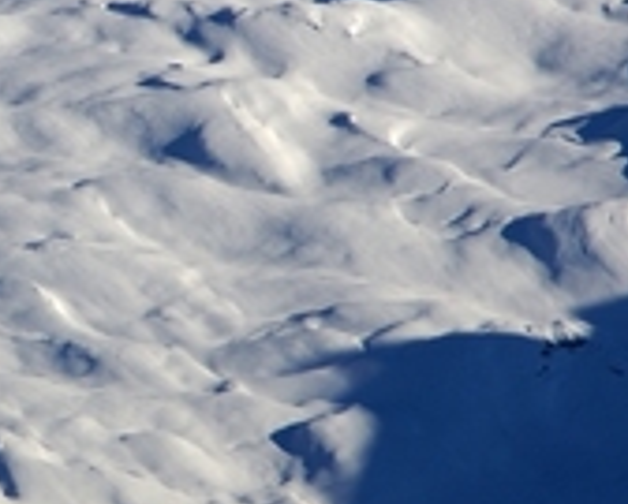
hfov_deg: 2.6
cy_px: 121
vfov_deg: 2.1
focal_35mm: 754
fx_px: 14039
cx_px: -150
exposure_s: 1/320
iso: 100
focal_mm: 150
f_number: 11
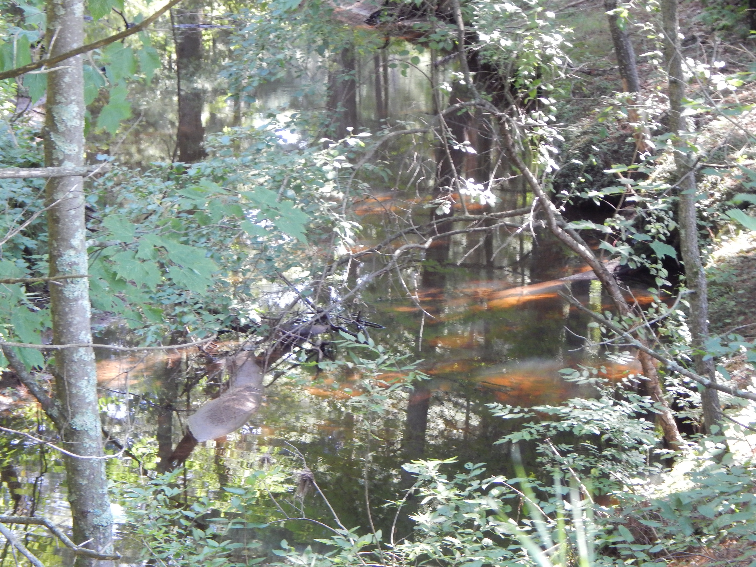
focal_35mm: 115
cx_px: 378
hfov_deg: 17.1
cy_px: 284
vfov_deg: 12.9
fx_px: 2512
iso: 400
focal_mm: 20.5
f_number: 4.6
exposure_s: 1/30
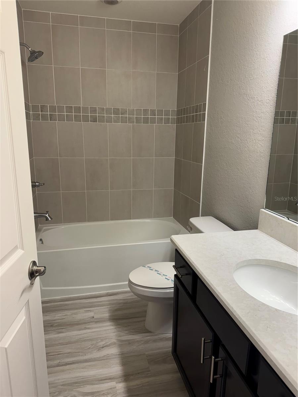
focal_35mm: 24
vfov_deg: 71.6
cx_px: 149
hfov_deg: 56.8
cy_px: 198
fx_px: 275
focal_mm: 6.76
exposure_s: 1/120
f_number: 1.78
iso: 160
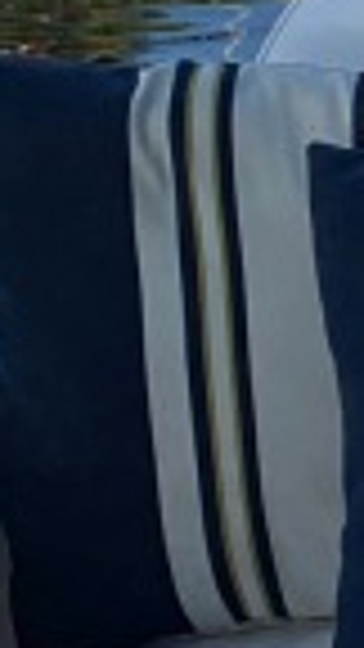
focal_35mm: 157
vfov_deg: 13.7
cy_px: 392
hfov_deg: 6.2
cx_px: 1537
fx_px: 2694
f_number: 1.8
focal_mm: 4.25
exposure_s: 1/749
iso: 25
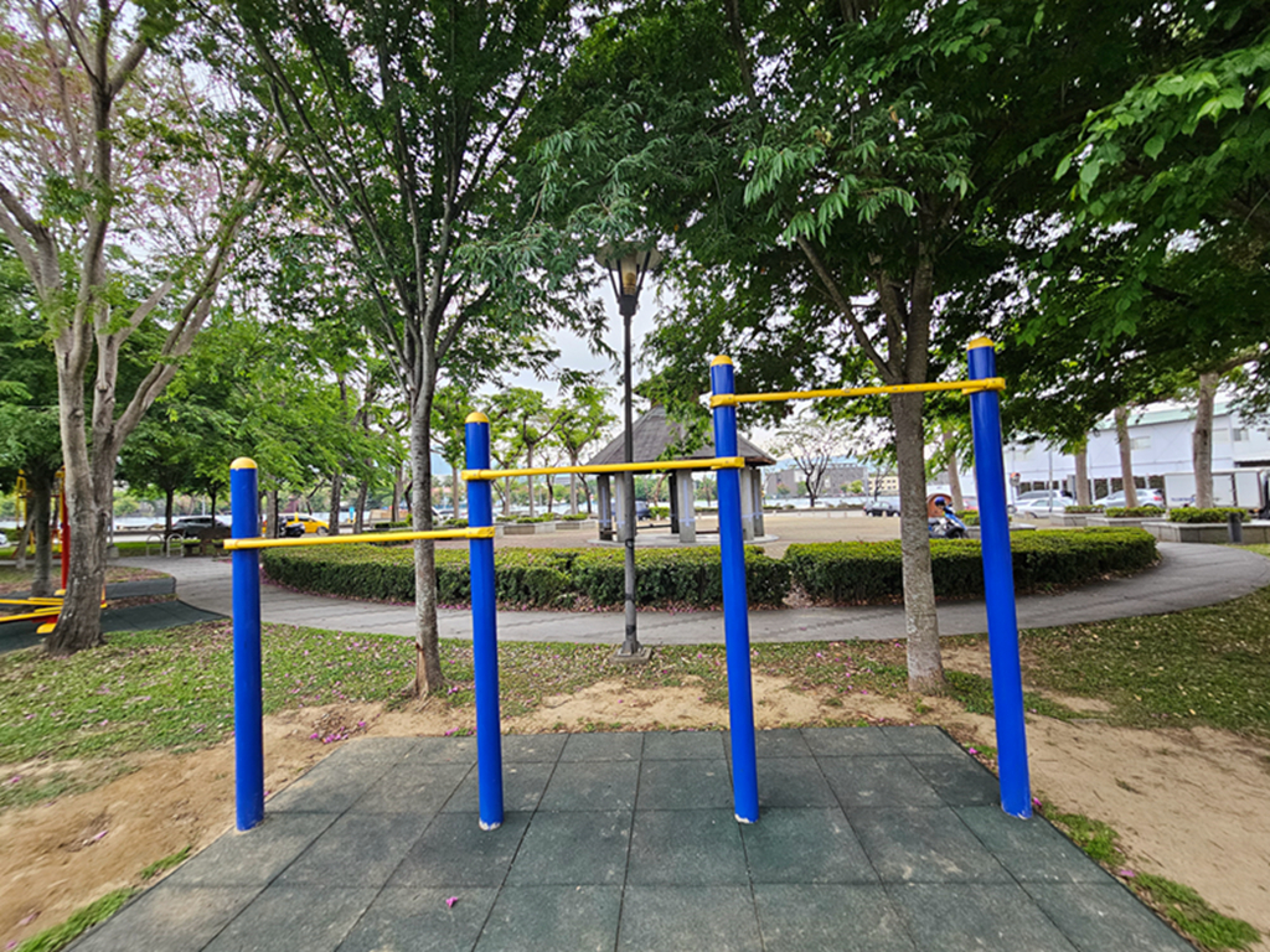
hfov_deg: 106.2
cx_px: 635
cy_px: 476
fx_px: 477
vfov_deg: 89.9
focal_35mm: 13
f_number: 2.2
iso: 100
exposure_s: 1/60
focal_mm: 2.2
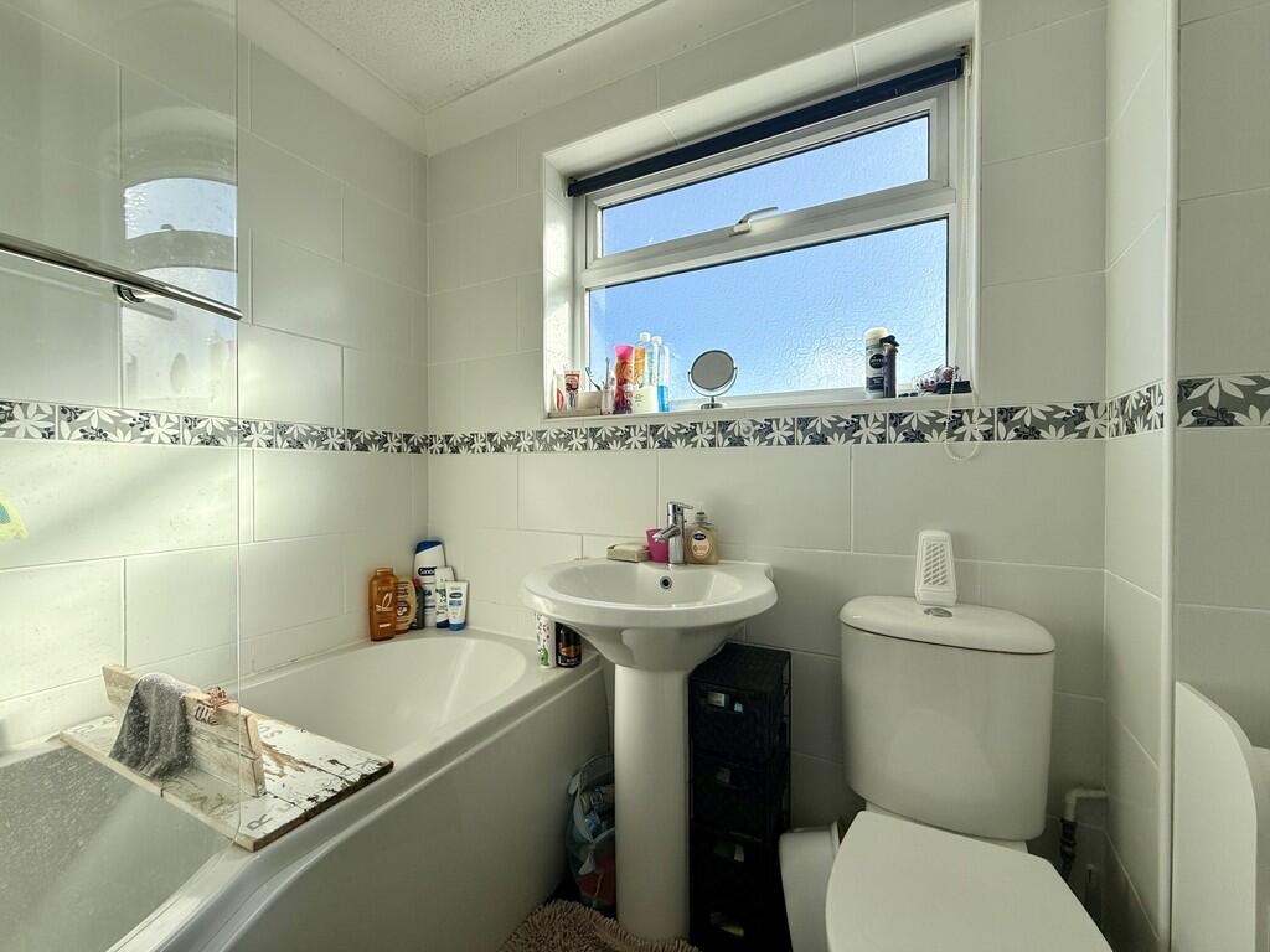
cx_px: 635
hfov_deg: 102.1
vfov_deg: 85.7
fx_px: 514
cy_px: 476
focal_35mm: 14
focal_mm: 2.22
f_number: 2.2
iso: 64
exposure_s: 1/717
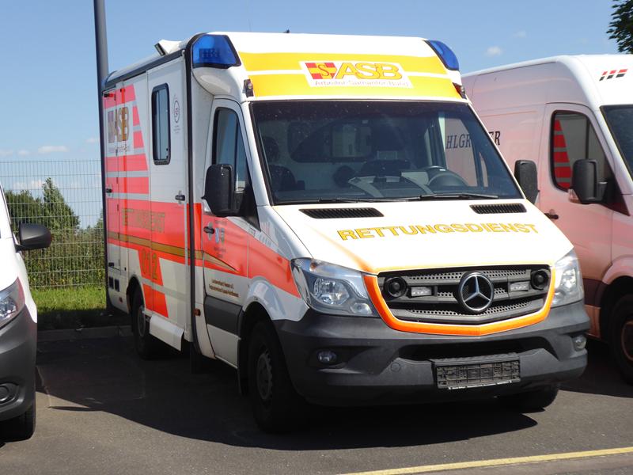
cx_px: 316
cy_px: 238
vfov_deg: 24.0
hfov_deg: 31.7
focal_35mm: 61
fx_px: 1115
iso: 100
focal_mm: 10.9
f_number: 4.3
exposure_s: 1/640
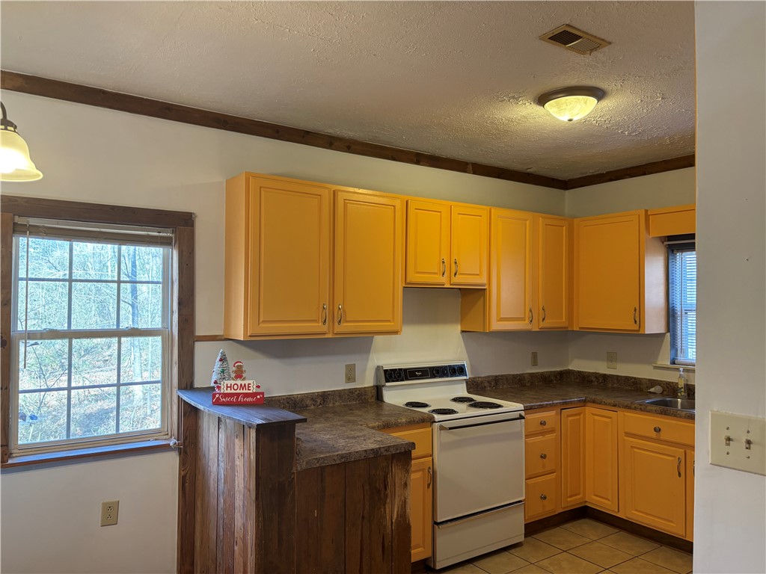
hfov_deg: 67.3
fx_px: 575
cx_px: 383
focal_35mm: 26
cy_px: 287
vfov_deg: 53.1
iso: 160
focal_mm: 5.96
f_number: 1.6
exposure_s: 1/60
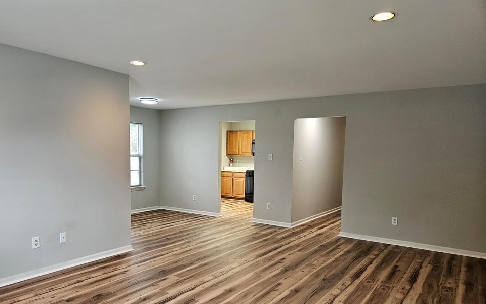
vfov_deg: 47.3
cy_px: 182
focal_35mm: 26
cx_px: 229
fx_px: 344
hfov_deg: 70.4
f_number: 1.8
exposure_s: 1/120
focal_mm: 5.4
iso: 250
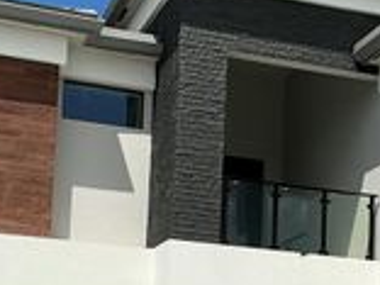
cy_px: 303
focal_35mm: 90
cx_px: 219
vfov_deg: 16.0
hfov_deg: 21.8
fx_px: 988
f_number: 1.8
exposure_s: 1/3534
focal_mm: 3
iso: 25
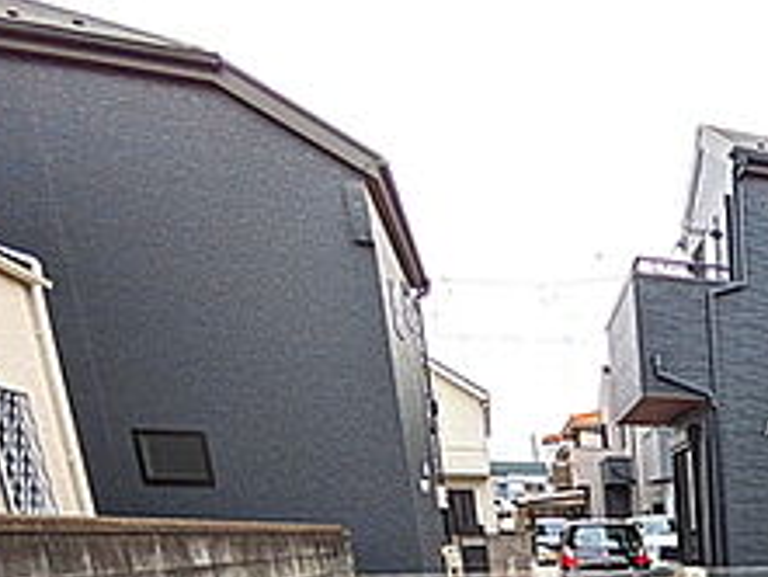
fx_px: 844
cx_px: 883
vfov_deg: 30.0
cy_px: 751
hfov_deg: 38.6
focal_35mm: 38
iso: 49
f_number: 2.2
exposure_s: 1/264
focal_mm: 1.83
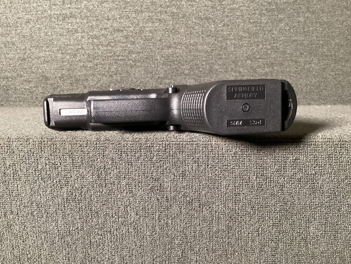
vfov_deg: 45.4
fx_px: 314
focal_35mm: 31
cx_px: 176
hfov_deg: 58.3
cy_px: 132
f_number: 2.4
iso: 320
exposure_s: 1/40
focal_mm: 3.3
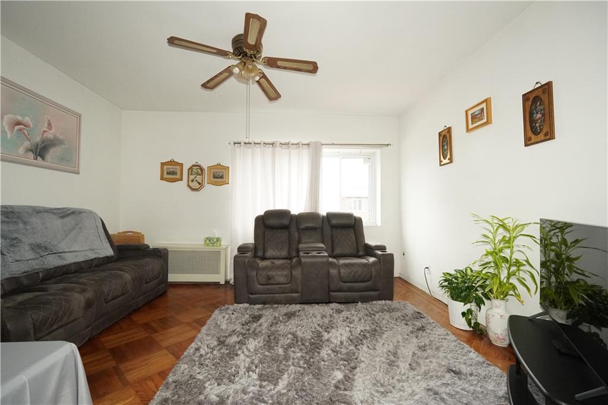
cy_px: 202
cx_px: 304
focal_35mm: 15
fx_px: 253
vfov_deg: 77.3
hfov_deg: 100.4
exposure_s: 1/125
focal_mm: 10
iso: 3200
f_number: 4.5
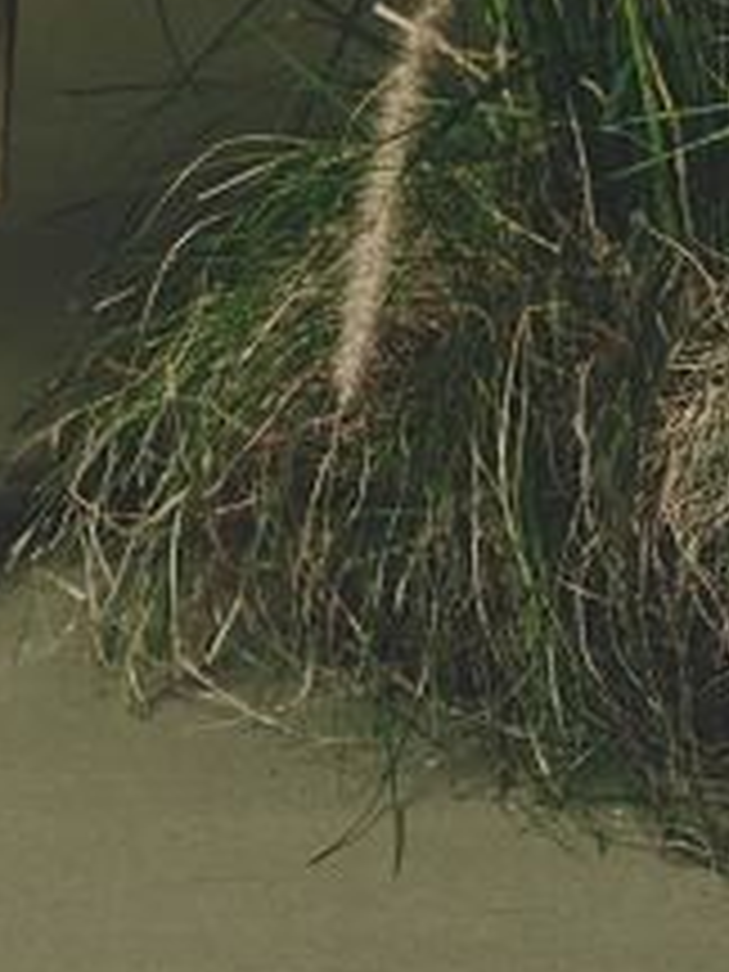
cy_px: -1656
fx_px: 9126
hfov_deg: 4.5
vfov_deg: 5.8
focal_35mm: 325
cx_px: -752
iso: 500
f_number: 5.6
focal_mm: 55
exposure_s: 1/250
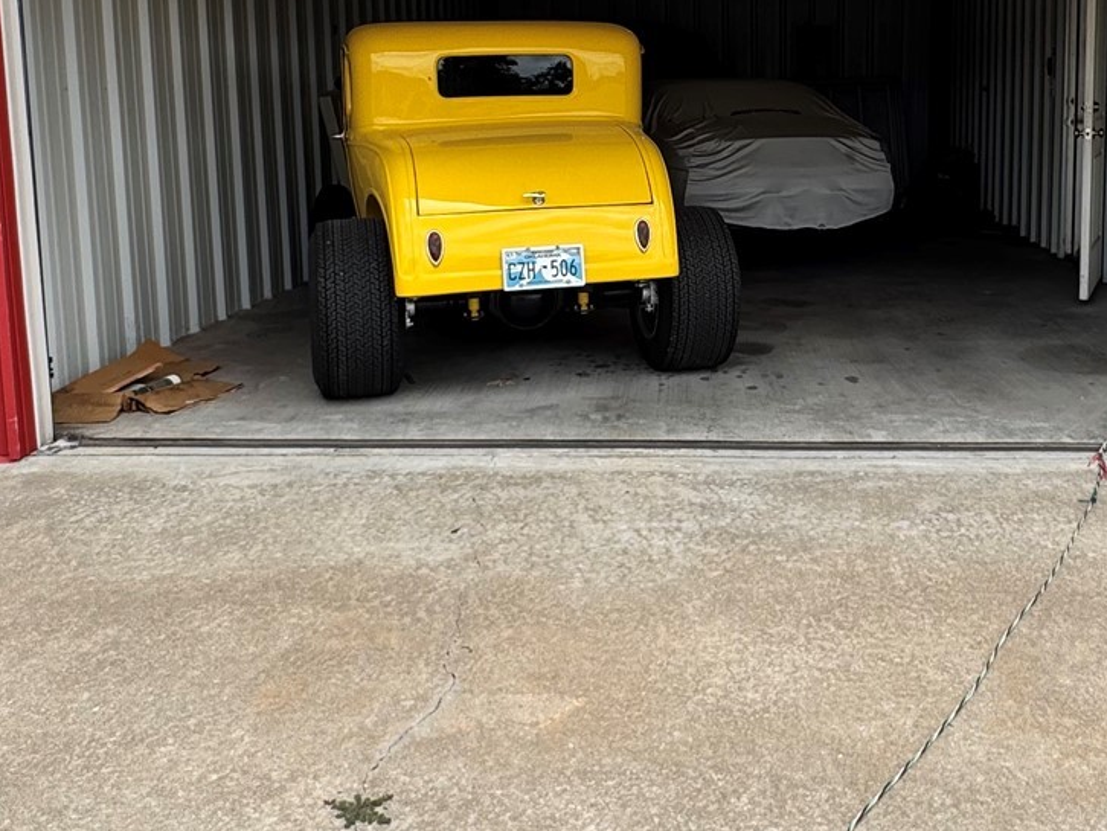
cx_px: 682
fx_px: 1184
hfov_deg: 49.7
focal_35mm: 37
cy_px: 236
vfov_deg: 38.0
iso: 40
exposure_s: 1/831
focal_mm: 2.22
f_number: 2.2
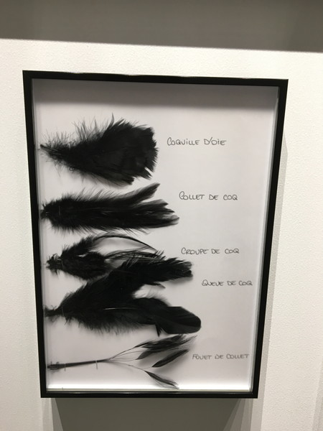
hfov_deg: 48.2
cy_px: 216
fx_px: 361
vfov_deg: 61.7
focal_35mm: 29
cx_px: 162
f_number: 2.2
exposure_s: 1/30
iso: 80
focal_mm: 4.15
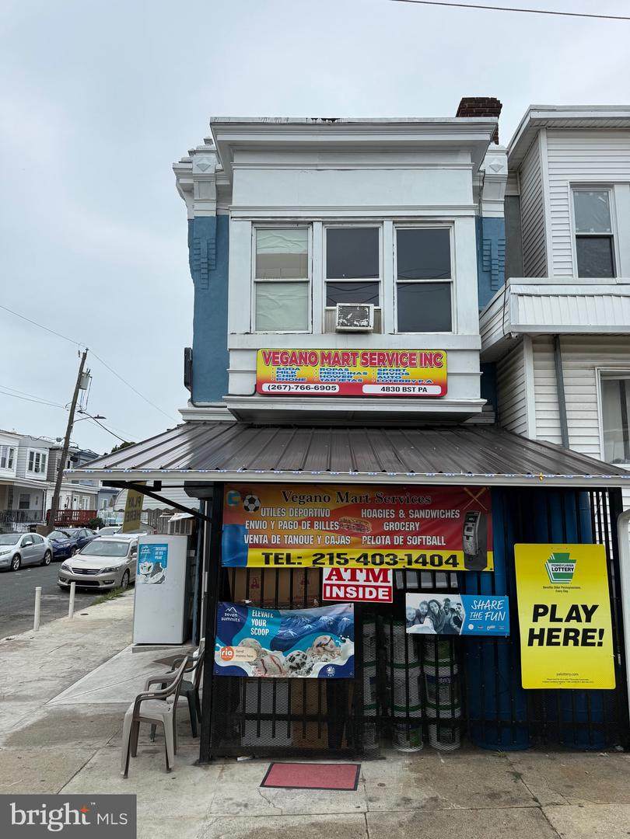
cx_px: 315
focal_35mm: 24
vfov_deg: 71.6
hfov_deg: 56.8
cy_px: 420
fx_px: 582
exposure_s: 1/2445
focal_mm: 6.76
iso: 80
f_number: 1.78
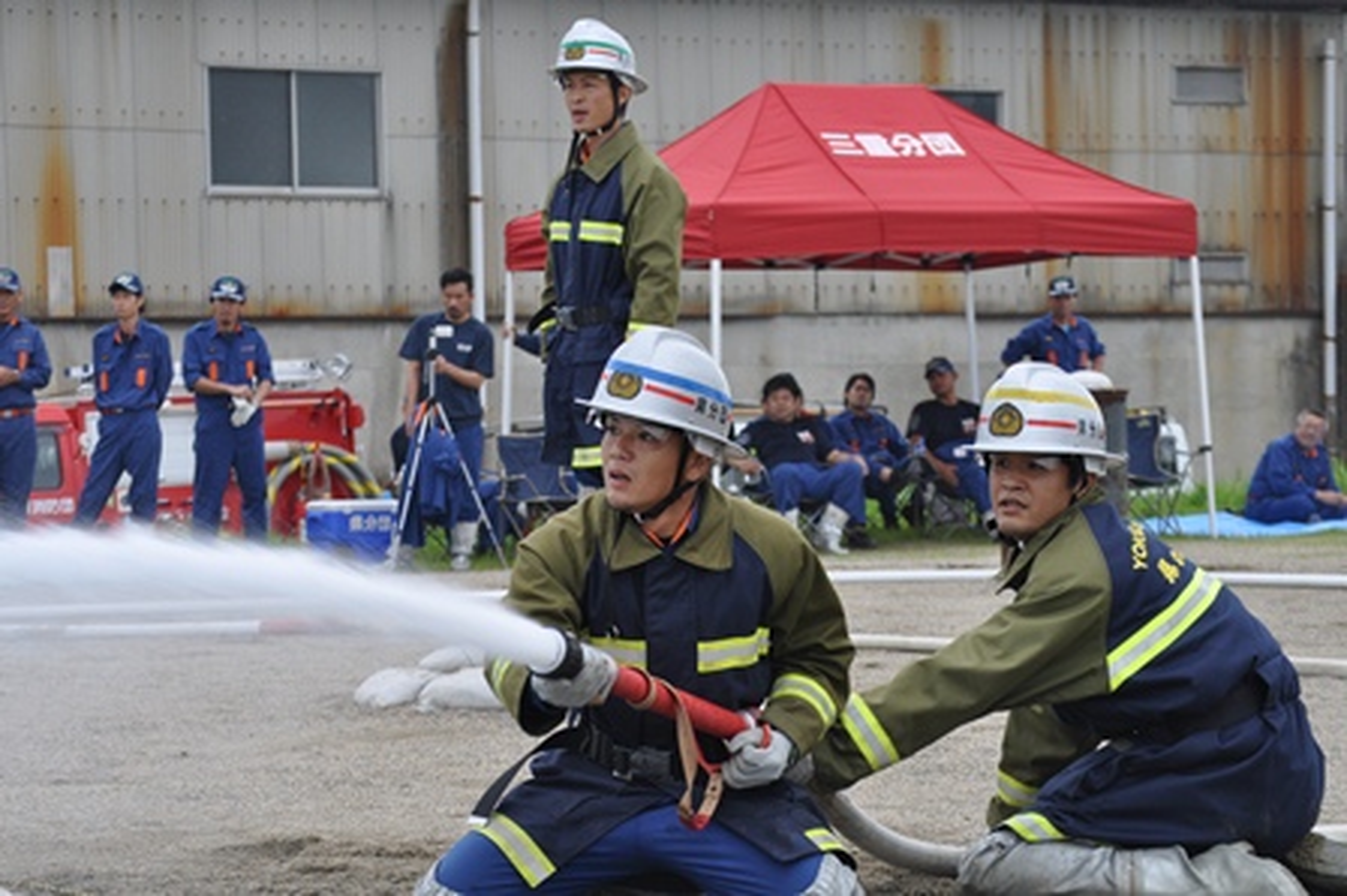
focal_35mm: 120
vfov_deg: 11.4
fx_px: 4487
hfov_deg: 17.1
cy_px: 448
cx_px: 674
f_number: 9
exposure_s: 1/320
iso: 200
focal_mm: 80
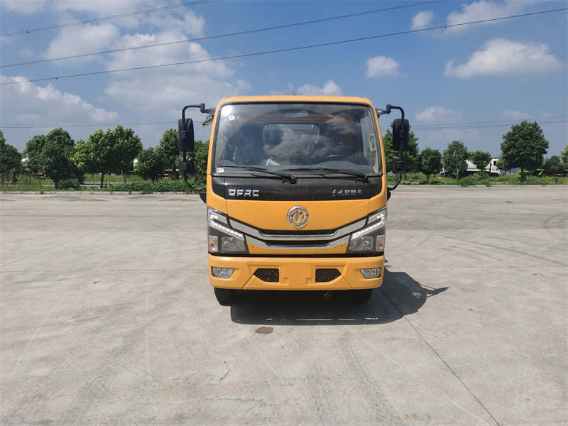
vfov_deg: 51.4
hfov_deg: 65.3
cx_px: 284
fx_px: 443
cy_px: 213
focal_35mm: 27
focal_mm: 5.56
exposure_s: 1/6061
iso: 50
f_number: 1.6
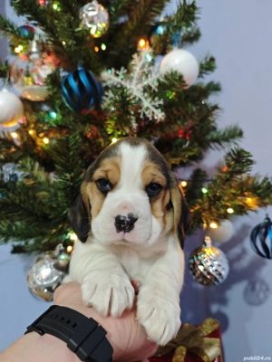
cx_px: 136
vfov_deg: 73.9
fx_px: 241
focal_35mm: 23
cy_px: 181
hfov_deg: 58.9
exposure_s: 1/50
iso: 640
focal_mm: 6.55
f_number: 1.6
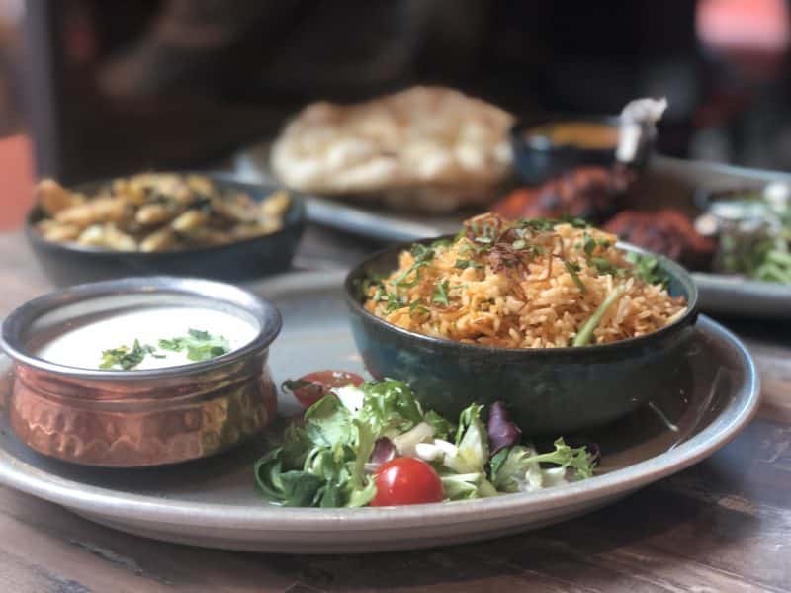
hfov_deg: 33.8
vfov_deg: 25.7
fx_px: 1302
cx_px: 396
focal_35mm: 57
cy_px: 296
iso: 100
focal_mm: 6.6
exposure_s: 1/33
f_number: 2.8
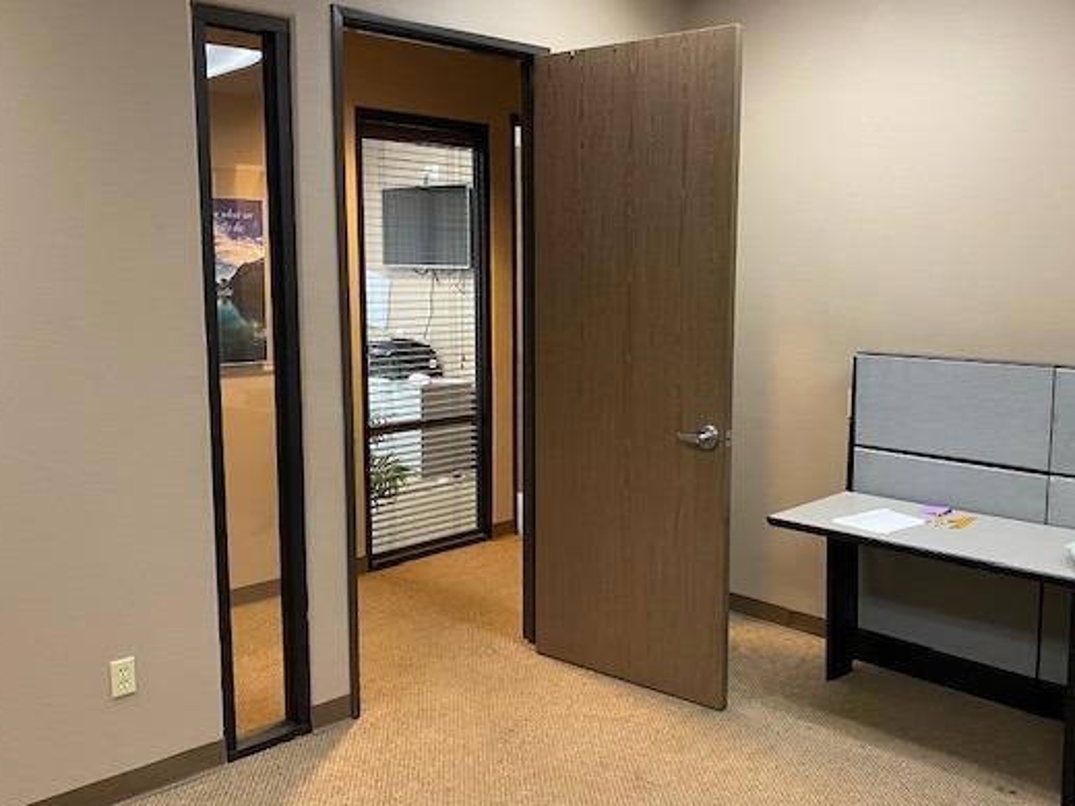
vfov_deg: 44.2
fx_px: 994
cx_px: 581
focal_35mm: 32
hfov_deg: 56.7
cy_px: 397
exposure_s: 1/40
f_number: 1.8
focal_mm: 4.25
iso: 320
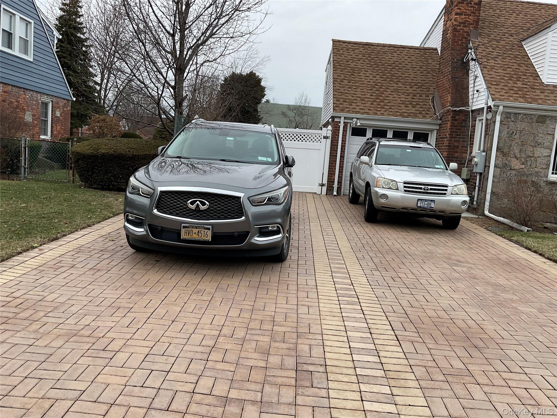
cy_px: 209
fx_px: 467
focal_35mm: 29
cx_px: 278
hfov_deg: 61.7
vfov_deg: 48.2
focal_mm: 3
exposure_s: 1/657
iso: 16
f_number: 1.8
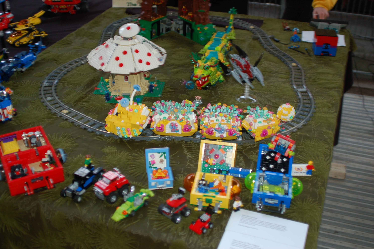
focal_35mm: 42
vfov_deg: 31.8
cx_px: 187
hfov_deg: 46.4
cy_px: 124
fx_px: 436
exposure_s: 1/60
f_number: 2.8
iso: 400
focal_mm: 28
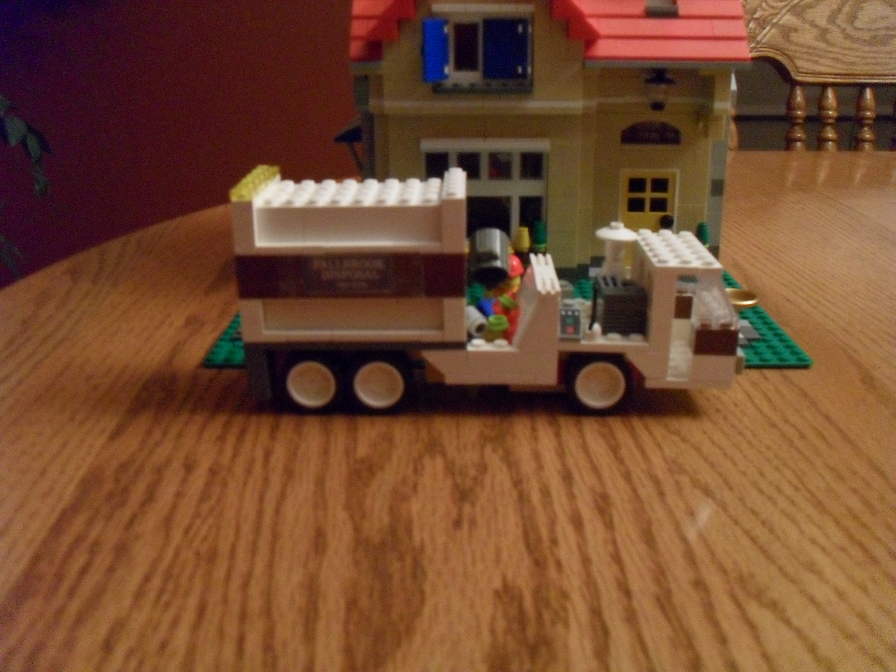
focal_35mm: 35
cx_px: 448
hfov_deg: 52.6
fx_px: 906
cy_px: 336
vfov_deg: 40.7
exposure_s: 1/15
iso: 400
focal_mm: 6.2
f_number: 2.8
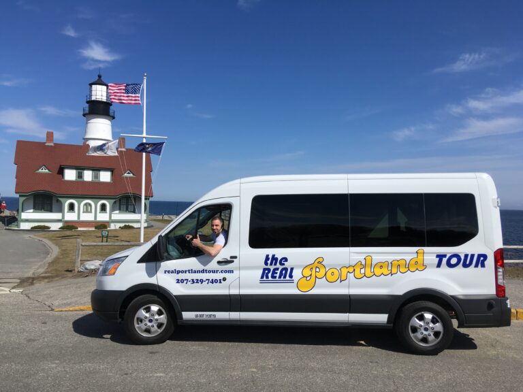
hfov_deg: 61.7
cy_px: 196
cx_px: 262
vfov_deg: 48.2
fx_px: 438
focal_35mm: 29
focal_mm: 4.15
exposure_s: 1/3497
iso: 25
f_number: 2.2
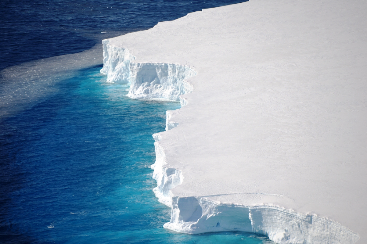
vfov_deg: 6.3
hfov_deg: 9.5
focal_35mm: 218
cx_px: 184
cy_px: 122
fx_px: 2215
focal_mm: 145
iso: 100
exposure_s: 1/1600
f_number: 5
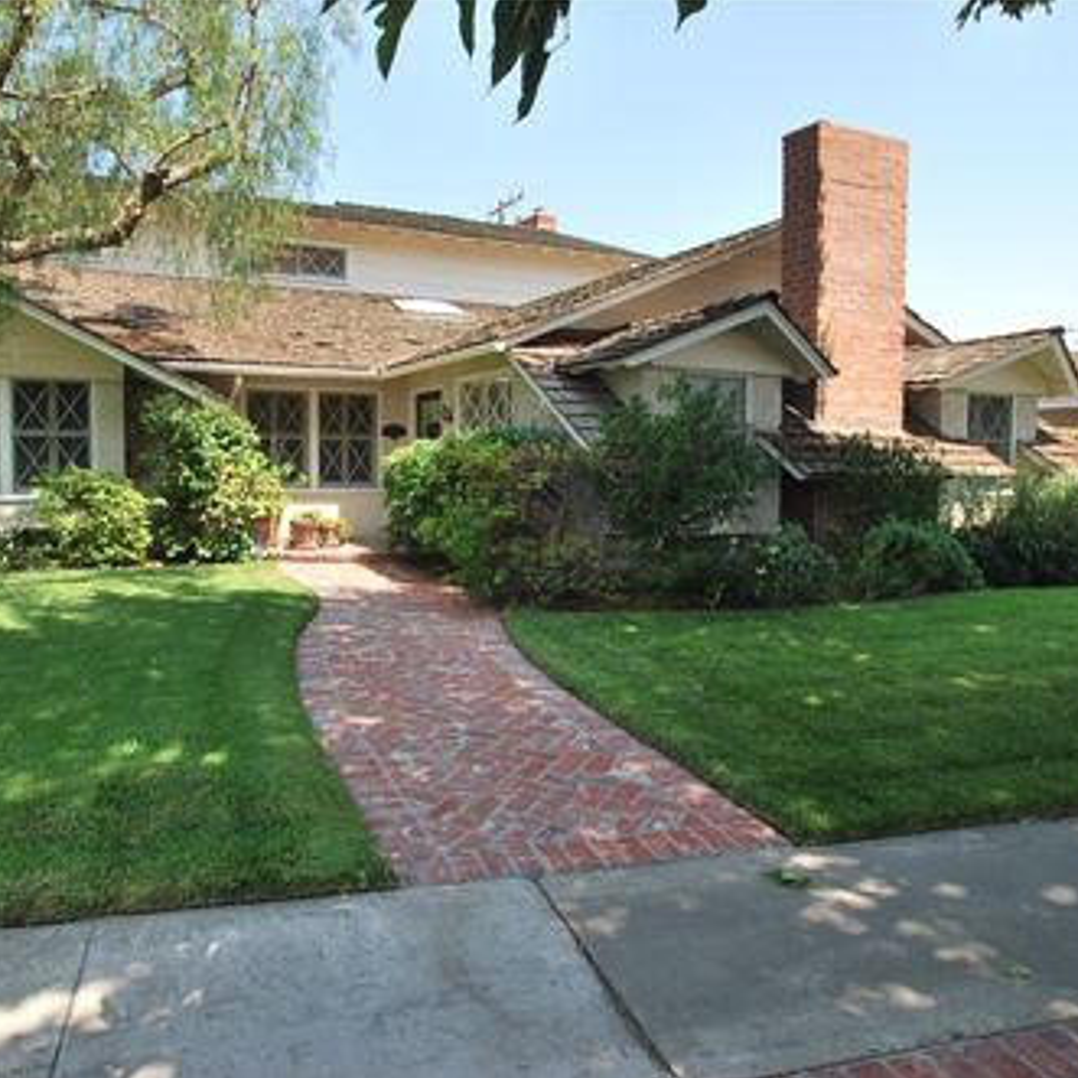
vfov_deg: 59.1
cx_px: 475
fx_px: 951
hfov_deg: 58.9
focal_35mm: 27
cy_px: 541
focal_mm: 14
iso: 100
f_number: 6.3
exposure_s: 1/160
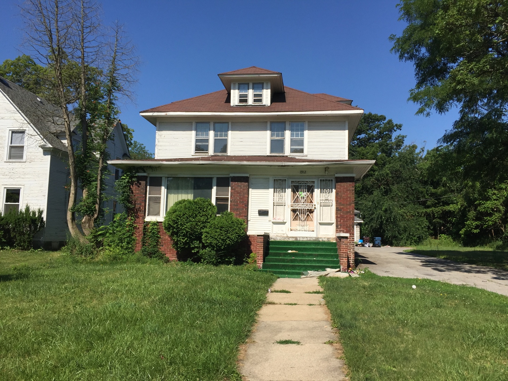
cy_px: 190
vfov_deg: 48.2
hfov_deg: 61.7
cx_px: 254
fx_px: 426
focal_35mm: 29
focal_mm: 4.15
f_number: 2.2
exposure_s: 1/2639
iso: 32
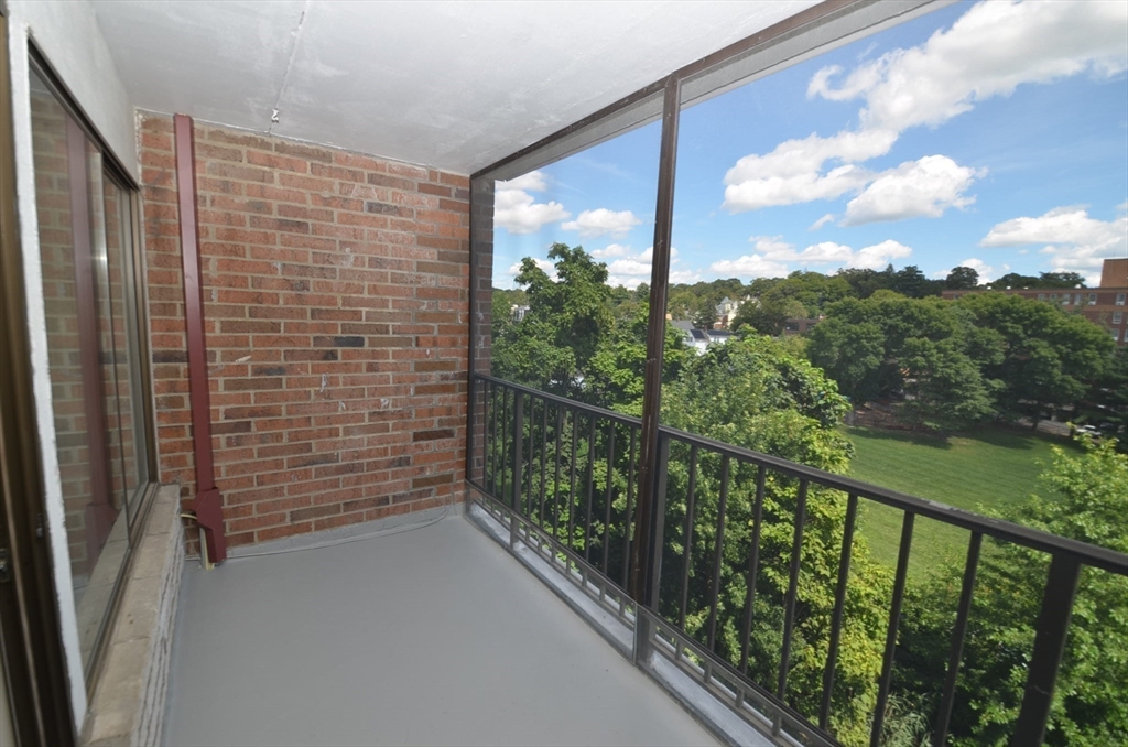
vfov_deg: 77.1
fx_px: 469
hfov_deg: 100.5
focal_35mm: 15
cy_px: 374
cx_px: 564
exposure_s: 1/125
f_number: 5.6
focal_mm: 10
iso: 100
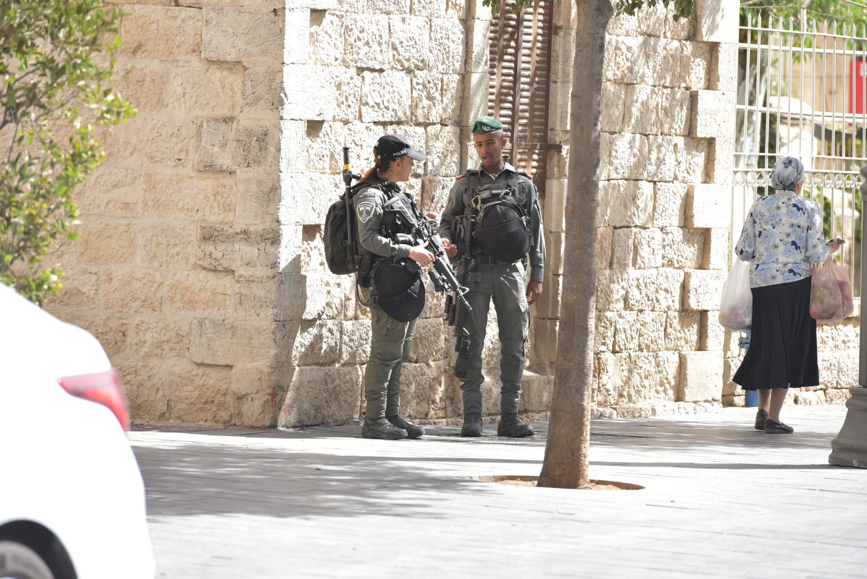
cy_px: 290
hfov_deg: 10.3
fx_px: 4817
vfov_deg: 6.9
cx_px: 434
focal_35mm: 200
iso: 200
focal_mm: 200
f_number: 6.3
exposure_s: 1/200
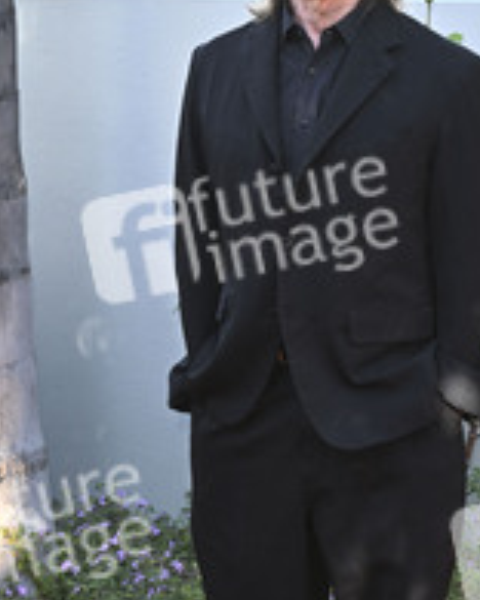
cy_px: 385
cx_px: 329
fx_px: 1403
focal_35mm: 79
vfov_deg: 24.1
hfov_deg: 19.3
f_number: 5.6
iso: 640
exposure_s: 1/320
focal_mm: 41
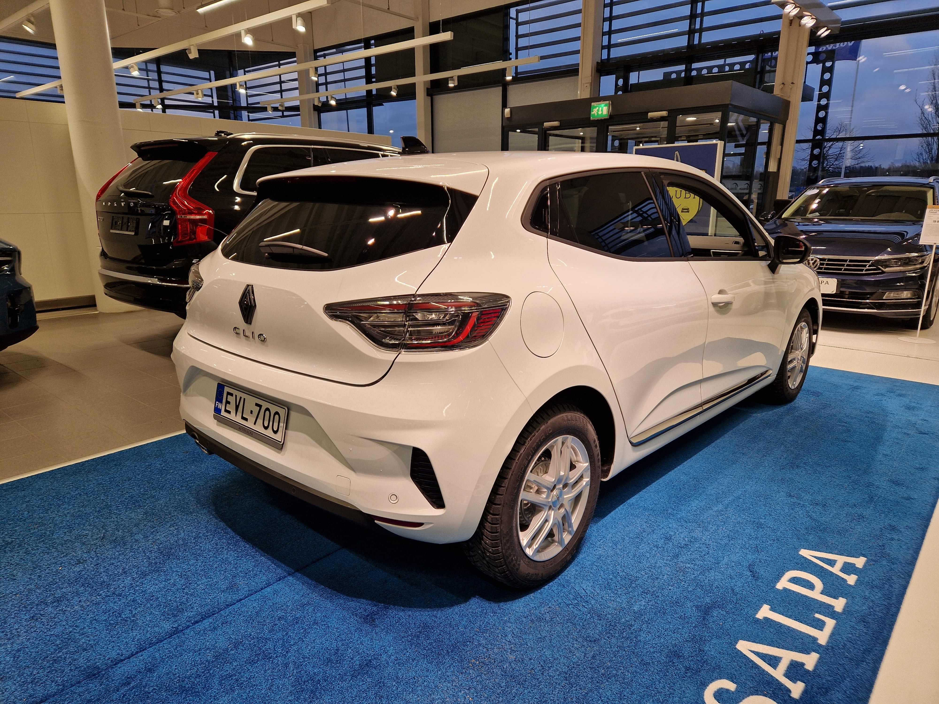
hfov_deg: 73.9
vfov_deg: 58.9
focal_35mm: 23
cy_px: 352
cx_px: 470
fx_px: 624
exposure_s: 1/100
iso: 50
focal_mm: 5.4
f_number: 1.8
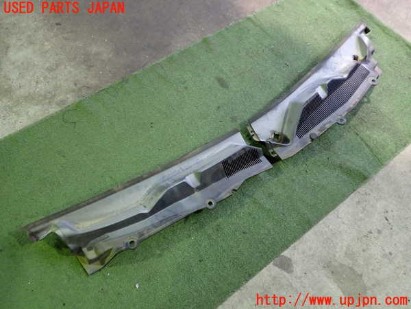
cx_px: 206
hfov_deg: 60.0
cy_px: 154
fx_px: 356
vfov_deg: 46.8
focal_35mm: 30
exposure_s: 1/30
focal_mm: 5.4
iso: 800
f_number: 2.3
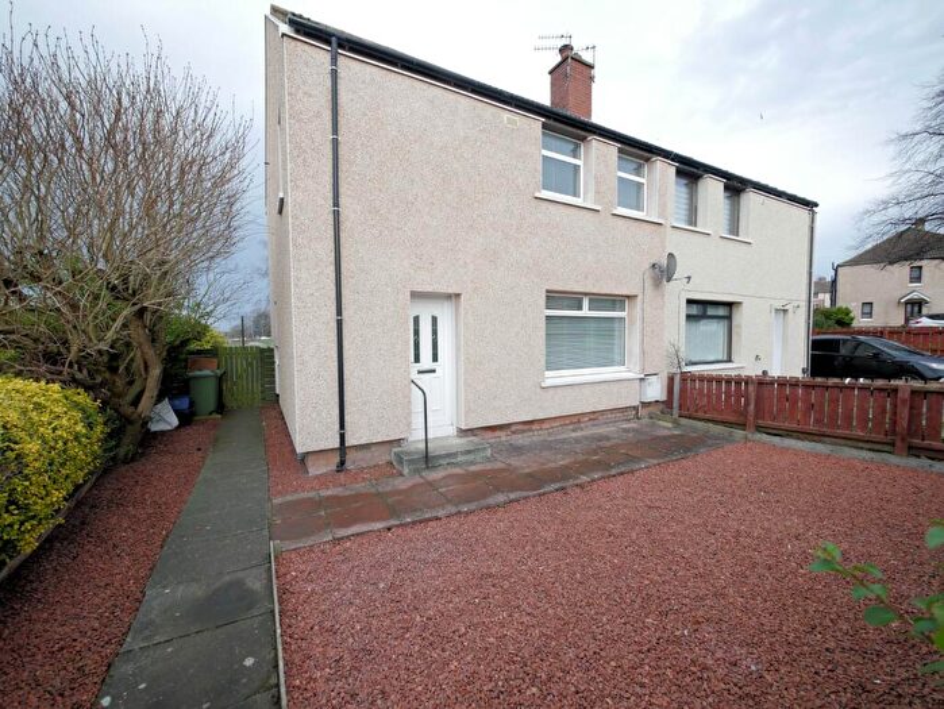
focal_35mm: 14
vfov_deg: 85.7
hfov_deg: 102.0
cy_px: 354
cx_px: 472
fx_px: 382
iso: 250
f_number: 4
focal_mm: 7
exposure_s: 1/125
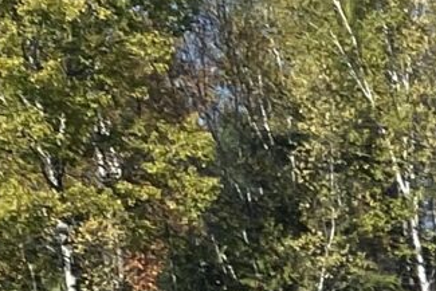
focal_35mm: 213
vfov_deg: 5.9
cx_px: 1336
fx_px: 2581
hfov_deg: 8.1
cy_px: 976
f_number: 1.8
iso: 32
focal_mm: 4.25
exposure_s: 1/2183
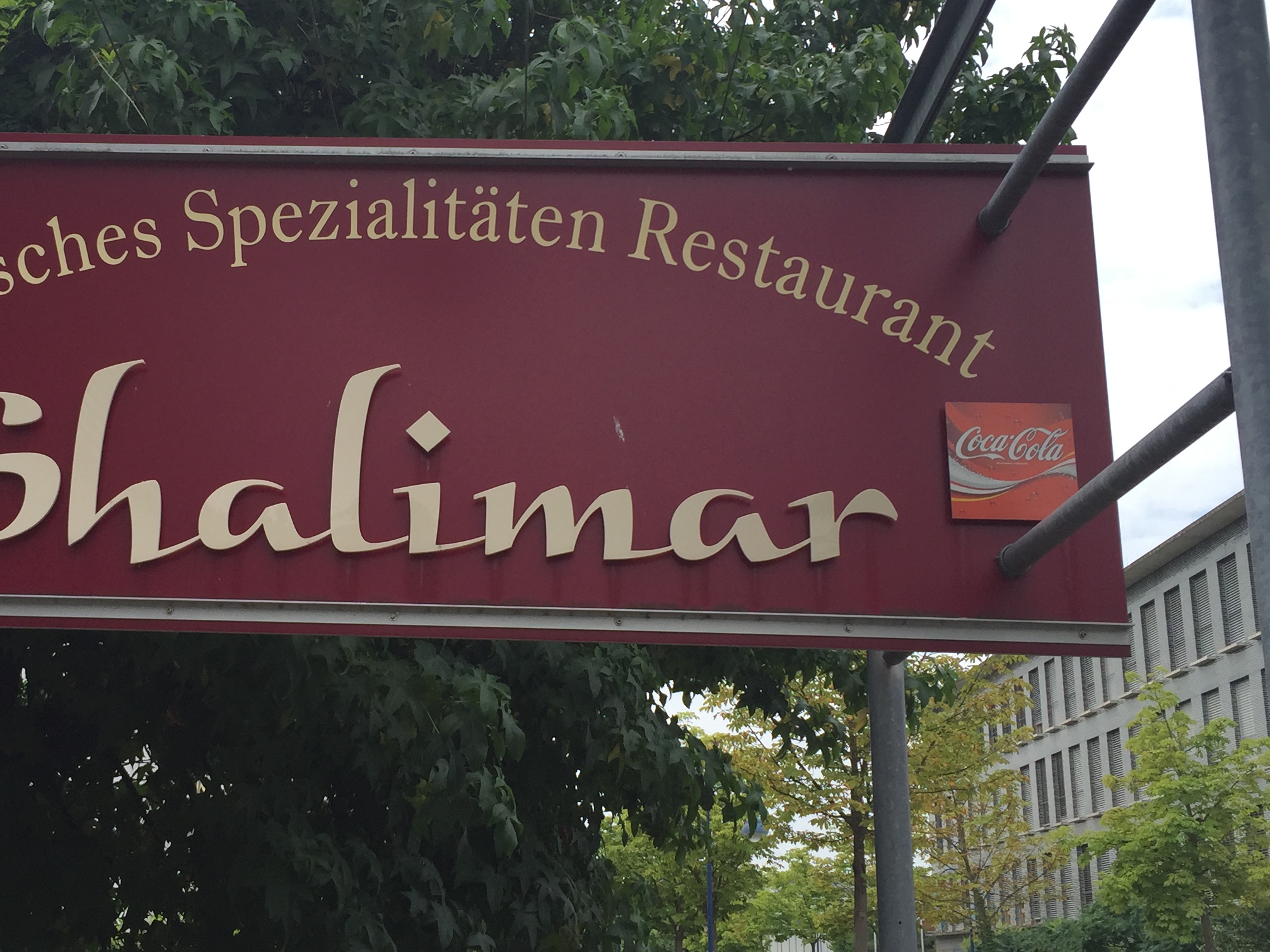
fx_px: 1724
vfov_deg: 30.8
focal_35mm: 47
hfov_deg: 40.0
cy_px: 400
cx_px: 443
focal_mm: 4.15
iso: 32
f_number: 2.2
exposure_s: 1/1236
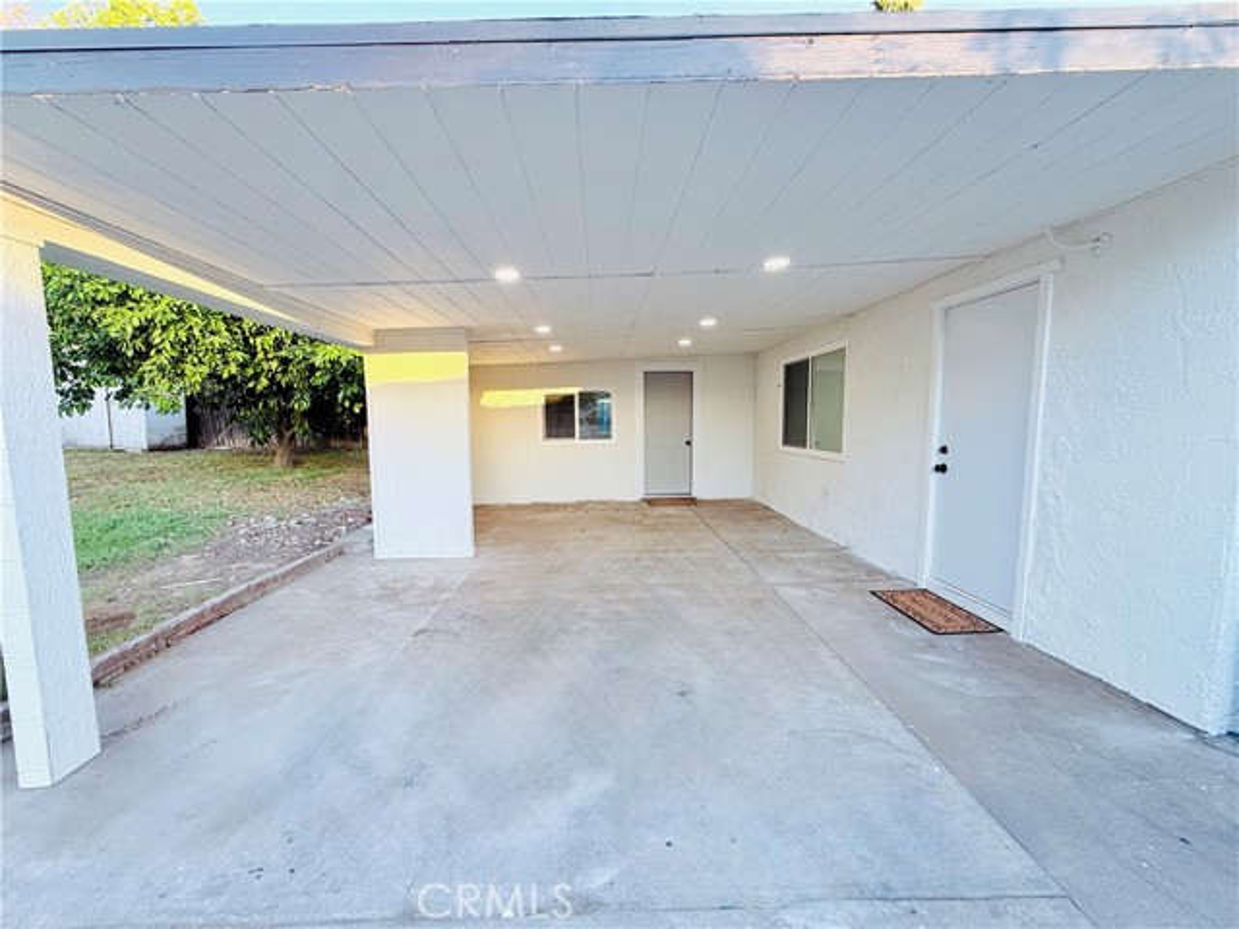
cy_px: 464
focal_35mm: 14
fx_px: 501
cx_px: 620
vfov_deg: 85.7
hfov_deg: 102.1
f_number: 2.2
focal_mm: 2.22
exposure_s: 1/99
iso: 80
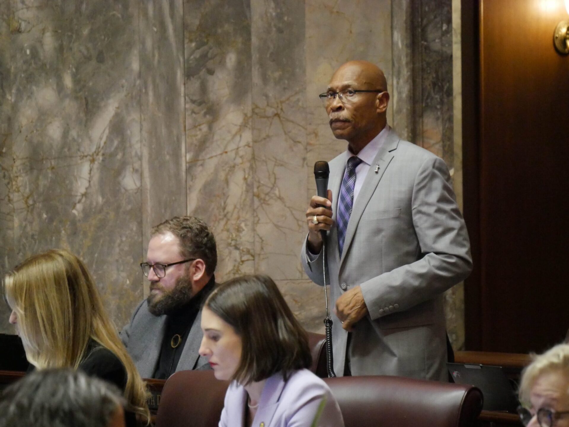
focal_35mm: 300
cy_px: 214
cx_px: 284
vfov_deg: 5.0
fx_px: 4934
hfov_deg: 6.6
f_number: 5.6
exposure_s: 1/60
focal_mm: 150
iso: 6400
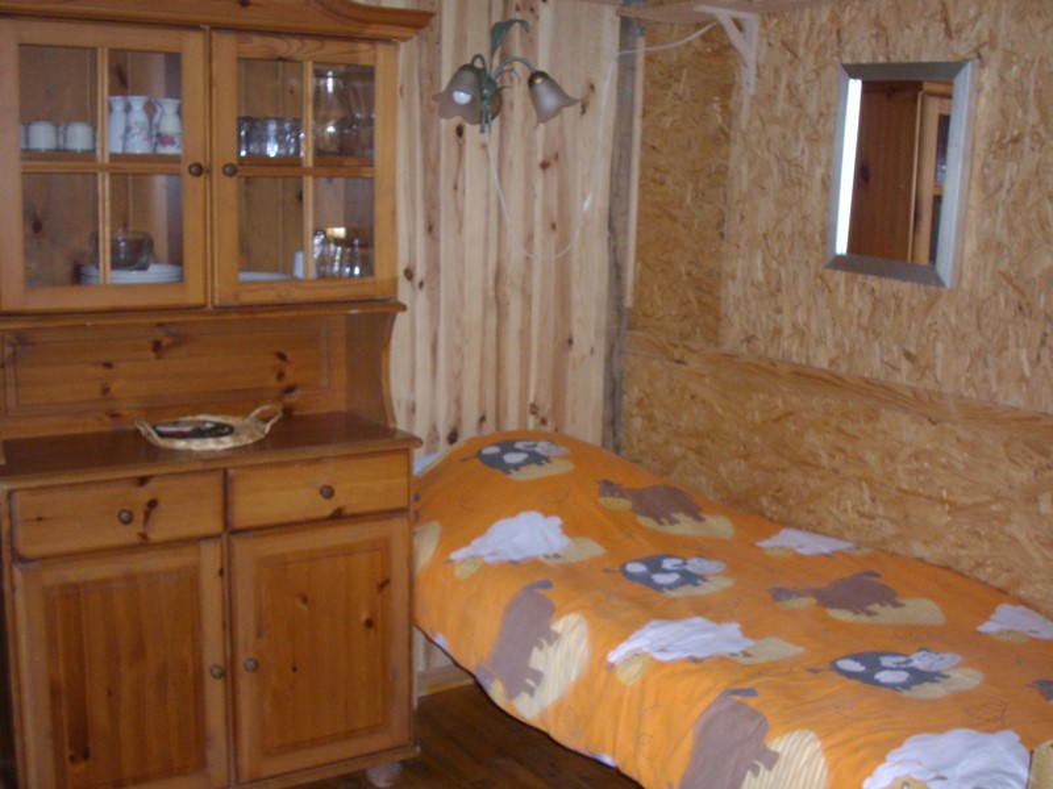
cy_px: 394
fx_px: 1126
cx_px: 526
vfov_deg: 38.7
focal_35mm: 37
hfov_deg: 50.1
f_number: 2.8
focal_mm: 6.2
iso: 185
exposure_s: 1/50
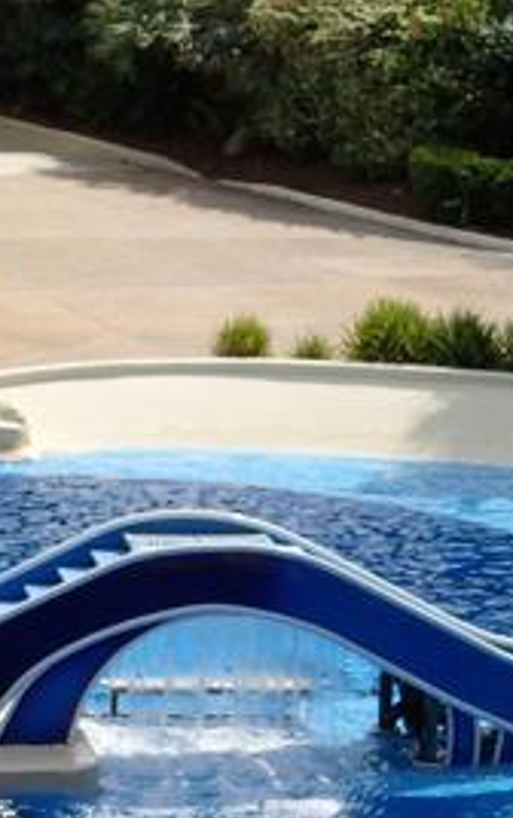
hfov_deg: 7.3
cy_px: 363
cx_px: -171
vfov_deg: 11.8
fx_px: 3973
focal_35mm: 178
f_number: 6.3
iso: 200
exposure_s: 1/800
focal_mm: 18
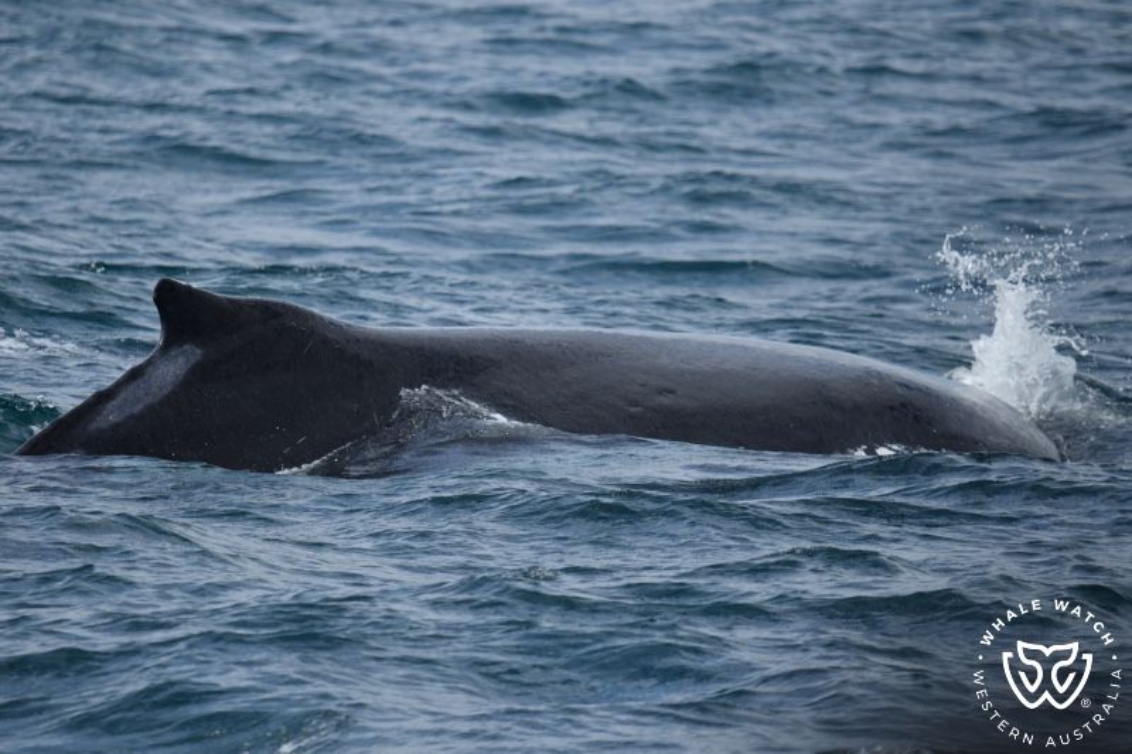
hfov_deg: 3.4
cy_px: 377
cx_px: 566
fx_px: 18862
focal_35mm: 600
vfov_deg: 2.3
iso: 1100
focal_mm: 600
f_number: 6.3
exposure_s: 1/8000
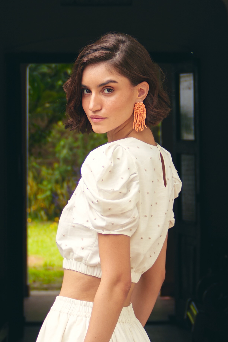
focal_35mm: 48
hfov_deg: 28.1
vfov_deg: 41.1
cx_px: 114
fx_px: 456
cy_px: 171
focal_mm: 32
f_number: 2.8
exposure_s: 1/400
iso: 50
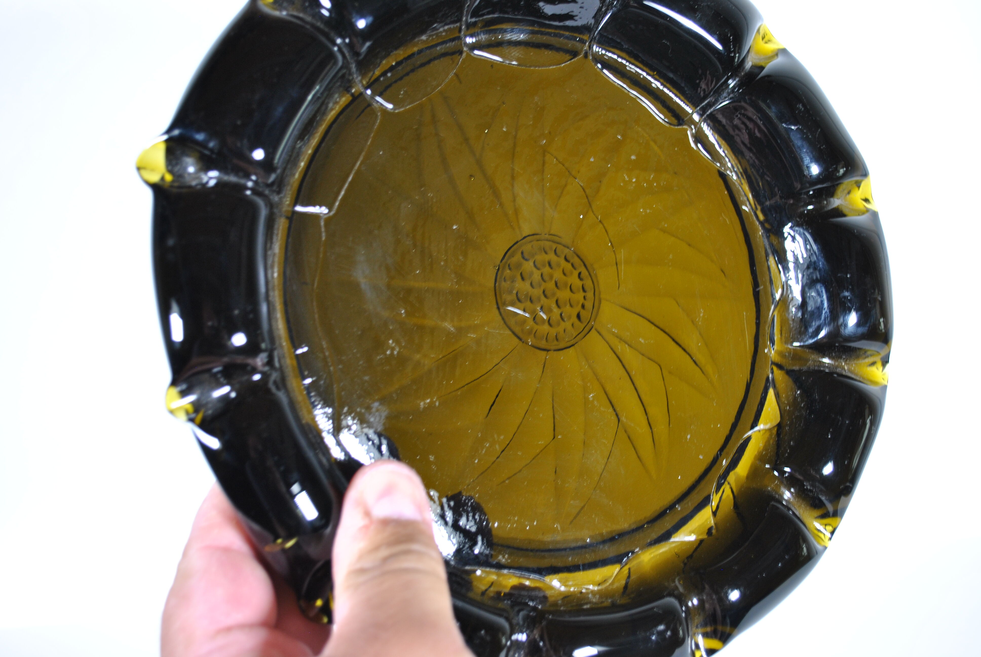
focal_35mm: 45
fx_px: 1228
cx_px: 490
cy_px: 328
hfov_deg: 43.6
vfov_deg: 29.9
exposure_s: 1/20
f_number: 4.5
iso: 200
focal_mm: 30
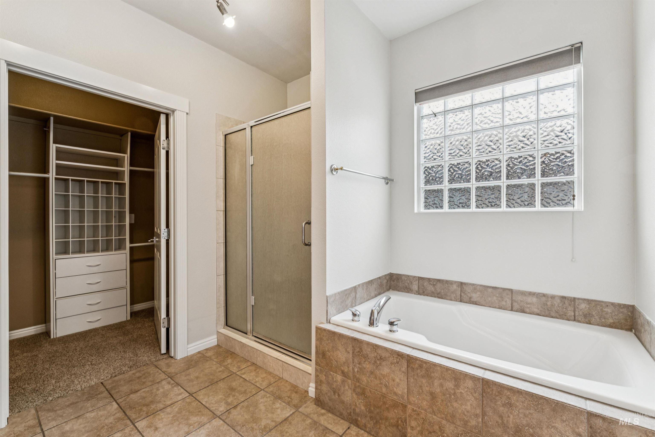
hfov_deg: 98.5
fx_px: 282
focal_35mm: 16
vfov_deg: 75.5
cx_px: 328
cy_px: 218
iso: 400
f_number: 13
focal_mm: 15.5
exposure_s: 1/10
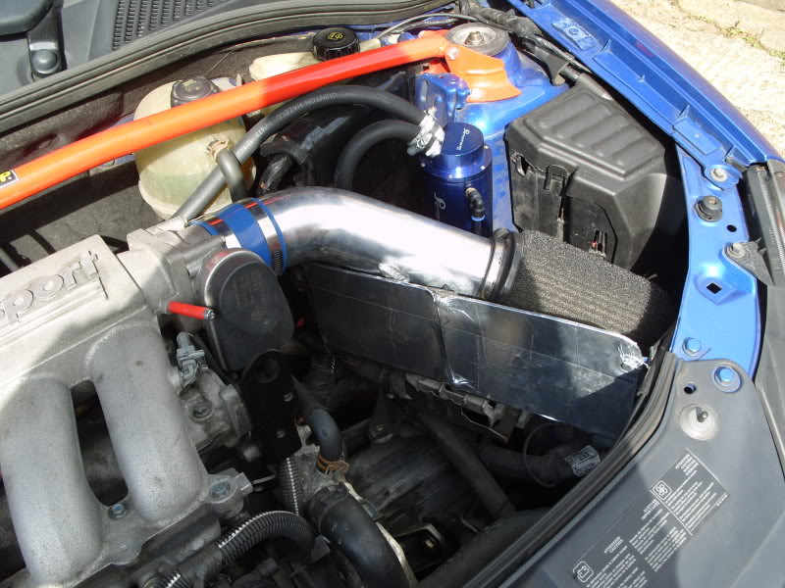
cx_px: 392
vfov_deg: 40.7
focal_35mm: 35
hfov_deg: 52.6
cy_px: 294
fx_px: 794
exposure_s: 1/180
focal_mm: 7.8
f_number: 4.1
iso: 80
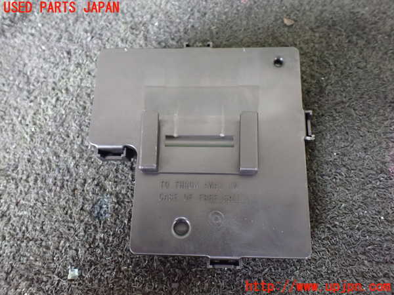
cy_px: 148
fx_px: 341
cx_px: 197
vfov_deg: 46.8
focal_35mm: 30
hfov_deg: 60.0
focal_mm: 5.4
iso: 1250
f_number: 2.3
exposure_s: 1/30
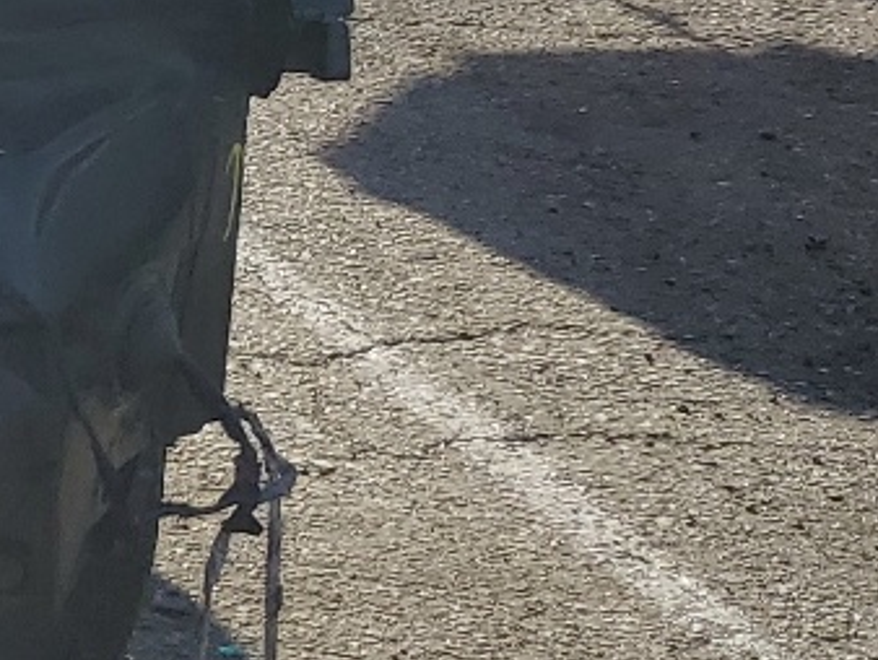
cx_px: -1086
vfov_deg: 11.6
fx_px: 3122
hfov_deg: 13.0
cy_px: -333
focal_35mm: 123
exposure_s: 1/2500
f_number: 1.5
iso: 50
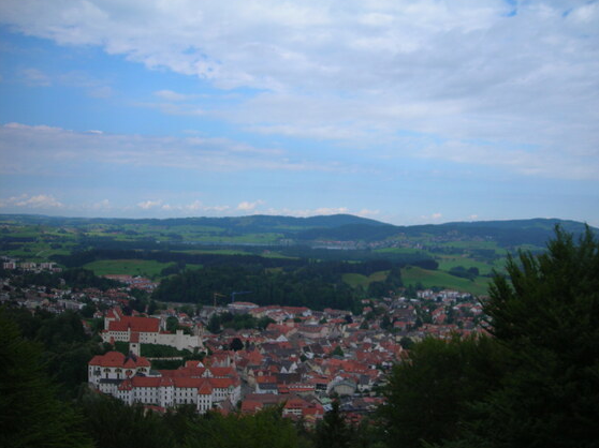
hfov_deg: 46.8
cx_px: 312
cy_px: 228
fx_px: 692
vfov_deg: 35.9
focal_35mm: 40
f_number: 3.2
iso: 50
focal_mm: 6.3
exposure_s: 1/581
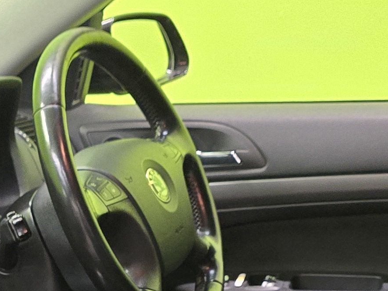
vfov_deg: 13.4
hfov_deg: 18.6
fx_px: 1165
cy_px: 441
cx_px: 46
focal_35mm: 104
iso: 640
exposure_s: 1/100
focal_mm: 6.3
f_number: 1.7
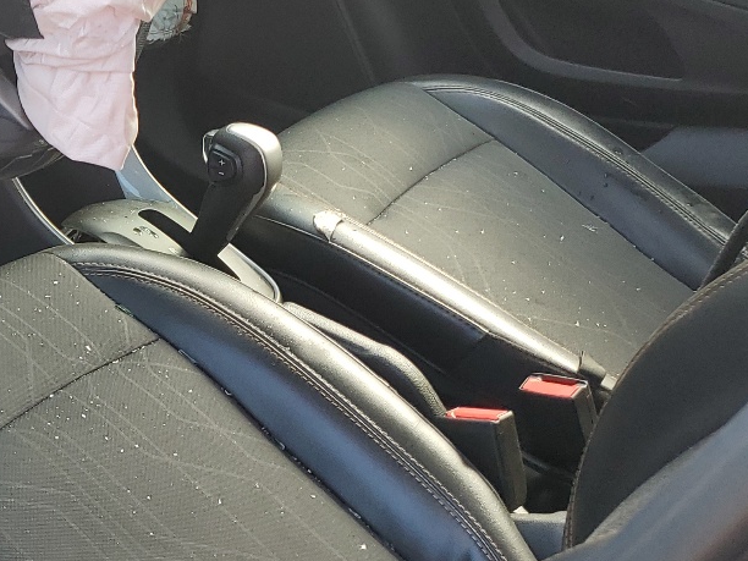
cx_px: -213
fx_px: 1469
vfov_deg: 21.6
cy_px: 260
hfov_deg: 24.9
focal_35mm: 68
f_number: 1.5
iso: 50
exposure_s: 1/196
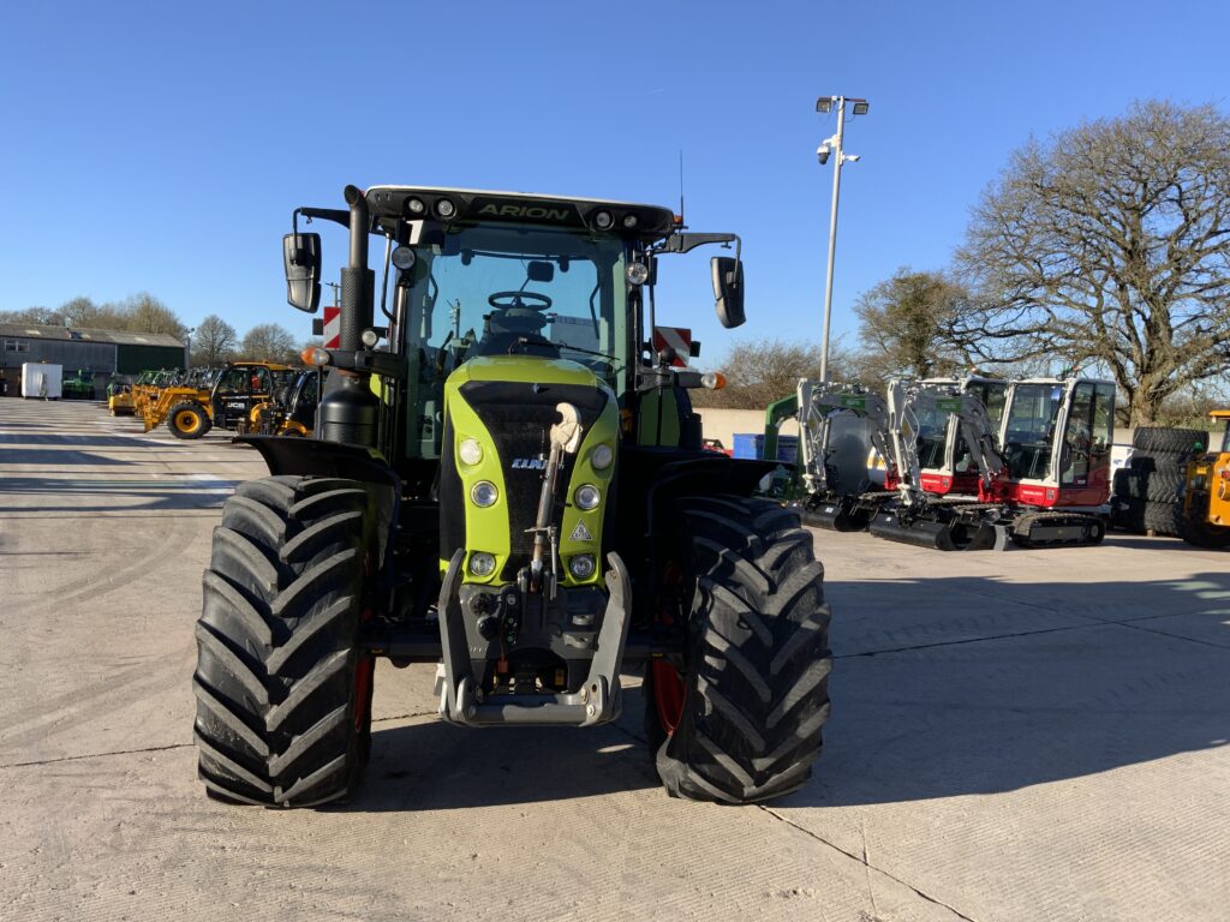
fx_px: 1030
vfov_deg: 48.2
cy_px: 461
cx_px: 615
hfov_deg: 61.7
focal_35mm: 29
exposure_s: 1/1195
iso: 16
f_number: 1.8
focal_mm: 3
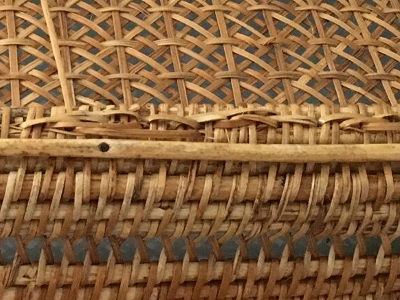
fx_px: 1179
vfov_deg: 14.3
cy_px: -1
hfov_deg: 18.9
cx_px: 25
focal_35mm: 102
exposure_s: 1/17
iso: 250
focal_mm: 4.15
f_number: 2.2
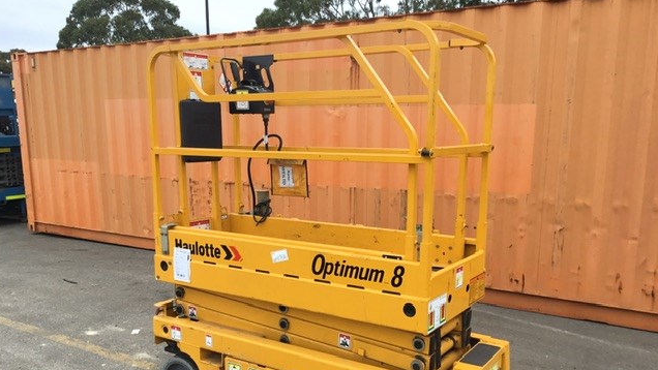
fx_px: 593
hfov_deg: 58.0
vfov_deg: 34.4
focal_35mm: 34
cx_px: 328
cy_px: 246
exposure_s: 1/283
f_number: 2.4
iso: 25
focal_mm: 3.3
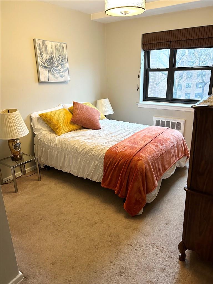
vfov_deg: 67.3
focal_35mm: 26
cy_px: 142
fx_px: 213
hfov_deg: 53.1
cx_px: 106
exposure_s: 1/60
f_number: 1.5
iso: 250
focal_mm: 5.7
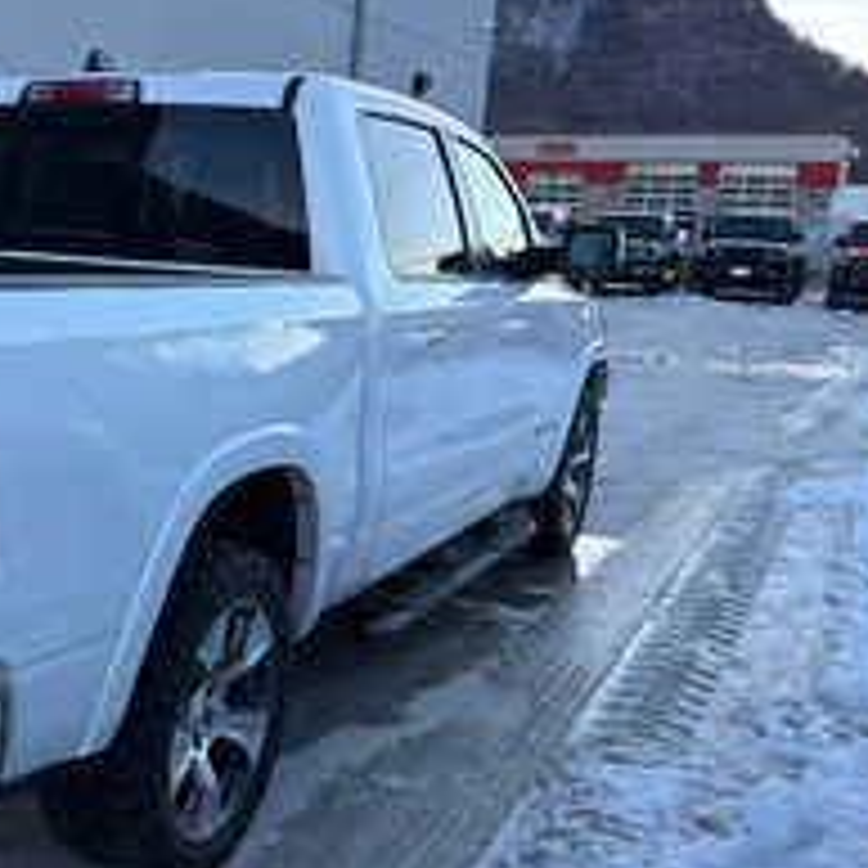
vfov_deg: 38.3
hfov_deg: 35.3
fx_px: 1248
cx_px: 31
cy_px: 477
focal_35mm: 44
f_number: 1.78
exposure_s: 1/765
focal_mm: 6.76
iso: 80
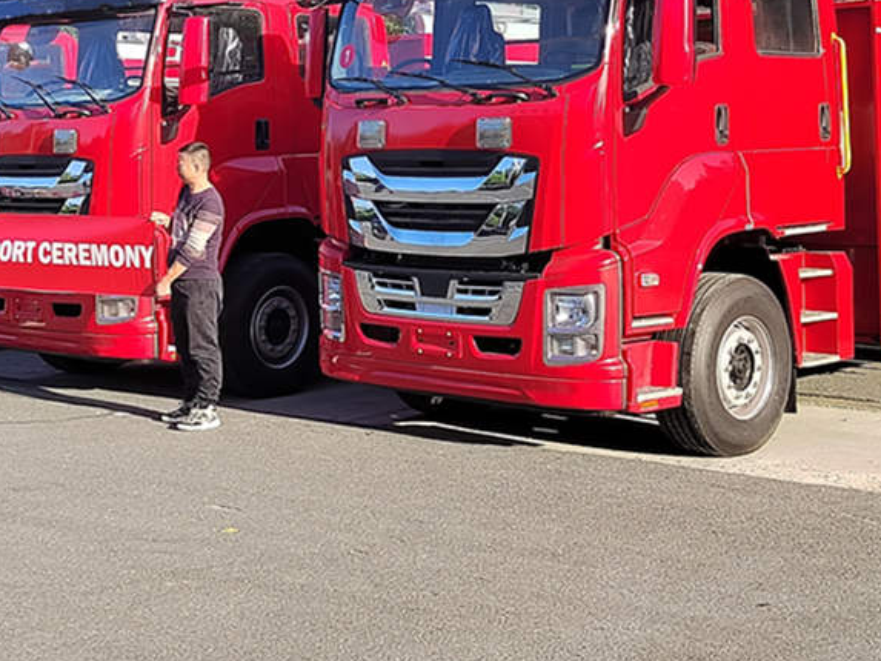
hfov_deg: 32.7
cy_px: 114
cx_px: 424
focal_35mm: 59
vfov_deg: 24.4
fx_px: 1502
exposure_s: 1/1046
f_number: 1.9
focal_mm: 5.52
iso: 306
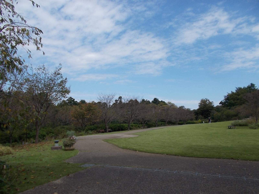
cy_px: 97
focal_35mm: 26
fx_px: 195
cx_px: 130
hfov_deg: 67.3
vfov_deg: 53.1
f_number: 8
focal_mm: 4.6
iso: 80
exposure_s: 1/200
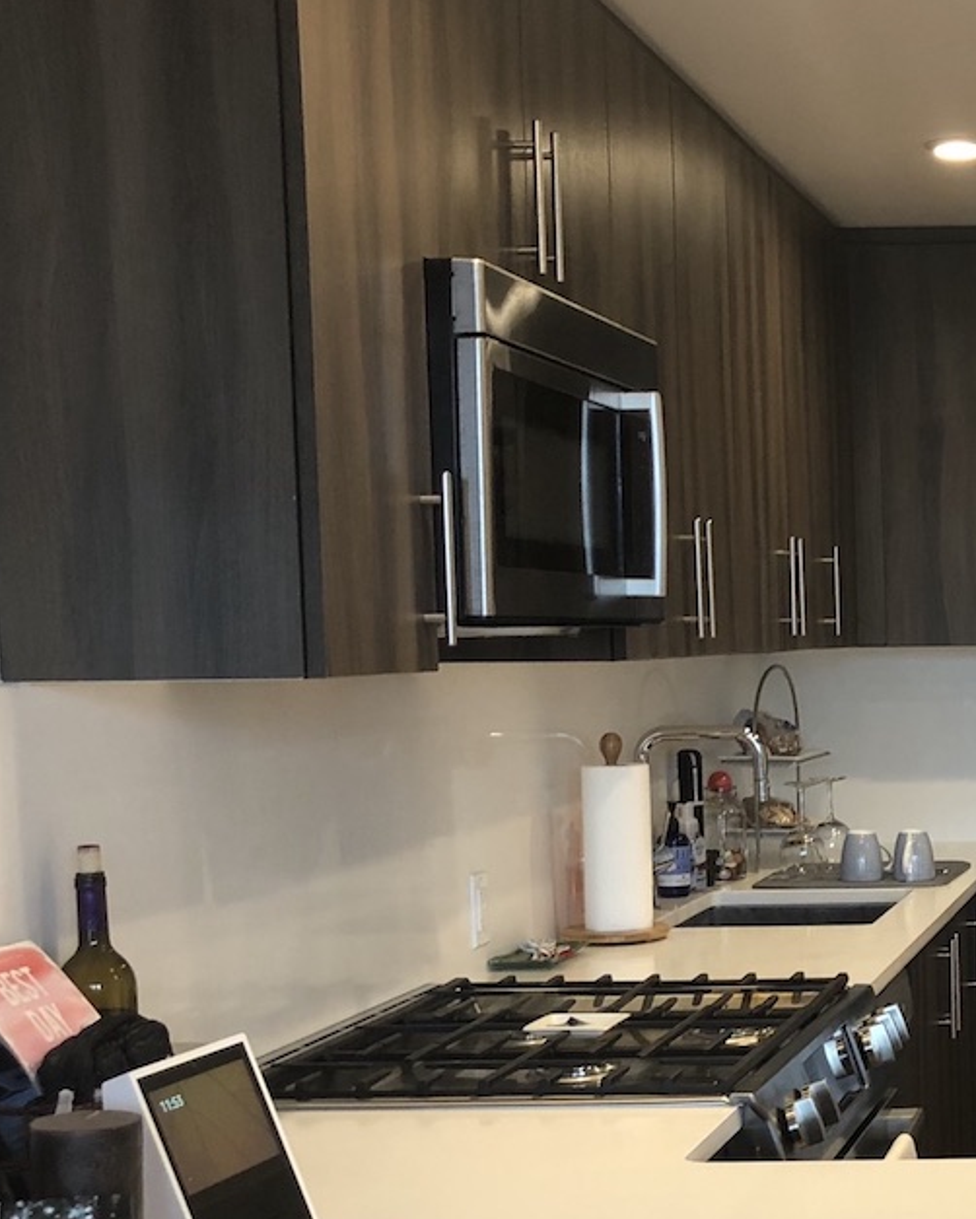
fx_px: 2346
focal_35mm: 65
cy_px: 824
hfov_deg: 21.7
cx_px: 1182
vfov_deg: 28.9
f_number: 1.8
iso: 32
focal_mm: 3.99
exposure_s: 1/24
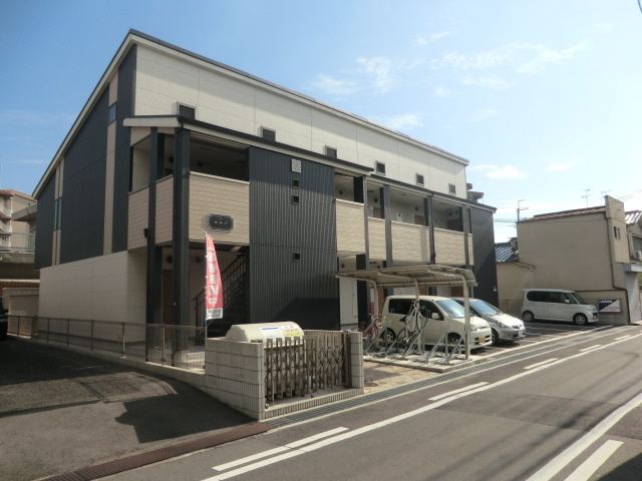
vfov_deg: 56.8
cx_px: 321
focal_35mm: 24
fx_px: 445
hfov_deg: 71.6
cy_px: 240
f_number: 7.5
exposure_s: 1/250
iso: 80
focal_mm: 4.3
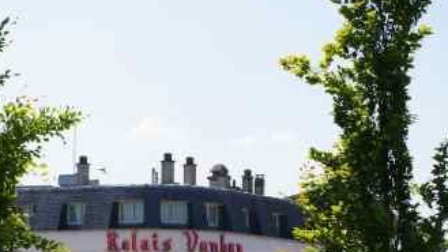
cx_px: 154
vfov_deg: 7.6
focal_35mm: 158
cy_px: 259
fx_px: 1876
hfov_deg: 13.6
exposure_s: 1/350
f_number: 9.5
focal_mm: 55
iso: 200
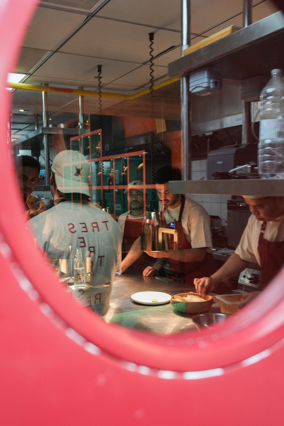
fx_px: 426
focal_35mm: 36
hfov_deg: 36.9
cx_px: 142
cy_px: 213
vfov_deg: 53.1
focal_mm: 24.1
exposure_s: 1/35
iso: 1000
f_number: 3.4
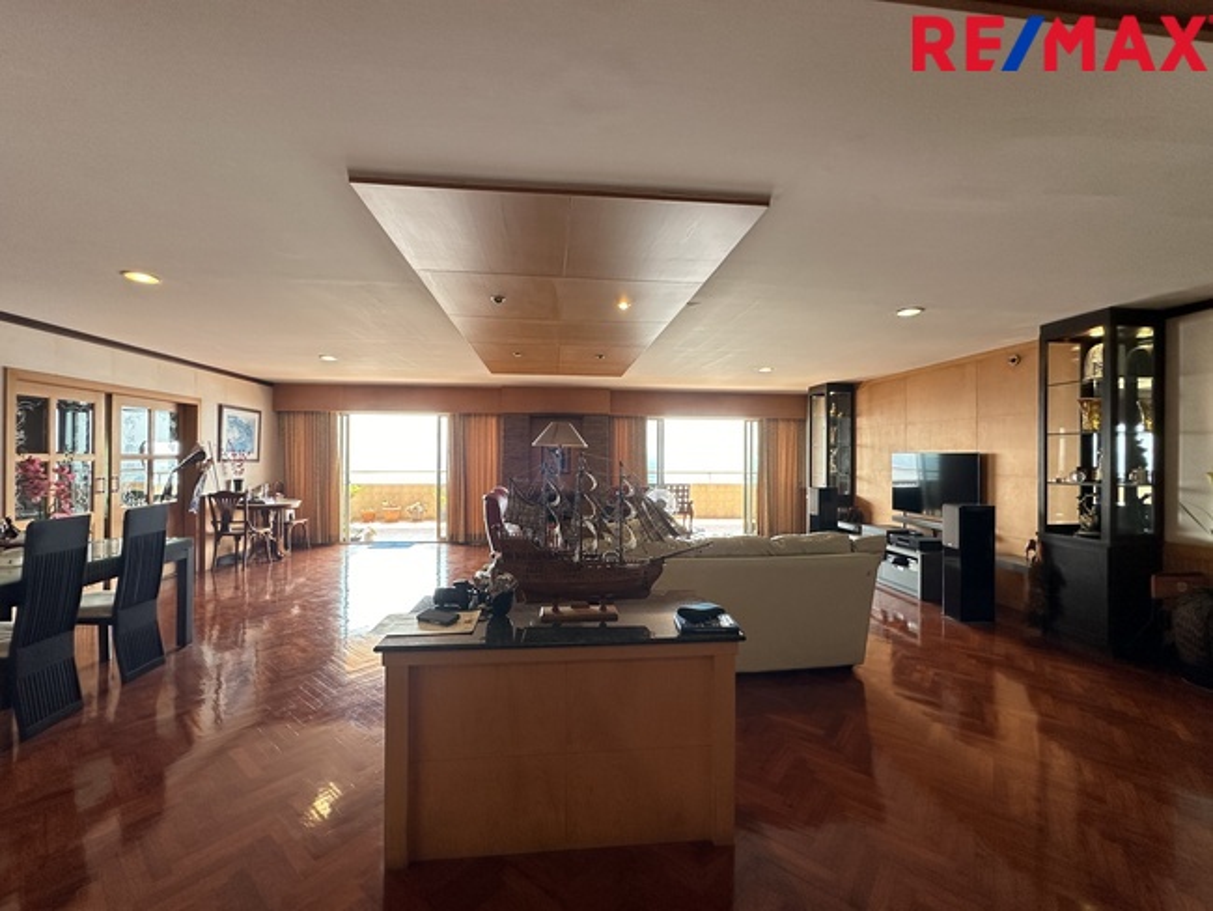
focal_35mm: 14
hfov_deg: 102.0
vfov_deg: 85.7
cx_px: 606
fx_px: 491
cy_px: 456
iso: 125
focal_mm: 2.22
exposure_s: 1/99
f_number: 2.2
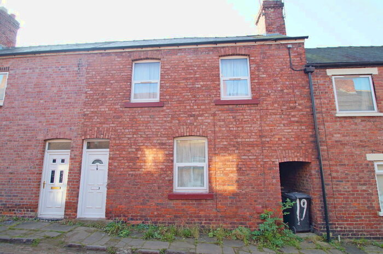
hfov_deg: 90.1
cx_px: 192
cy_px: 127
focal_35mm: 18
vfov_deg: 67.3
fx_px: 191
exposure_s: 1/125
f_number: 5.6
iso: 100
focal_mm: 12
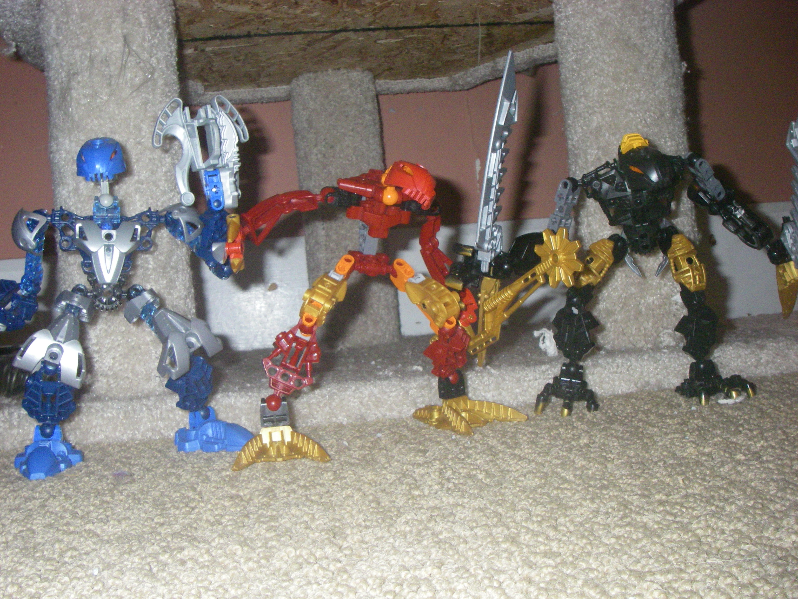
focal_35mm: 38
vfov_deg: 37.7
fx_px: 876
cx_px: 399
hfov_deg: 49.0
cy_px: 300
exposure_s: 1/50
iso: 400
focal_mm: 6.3
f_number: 6.6
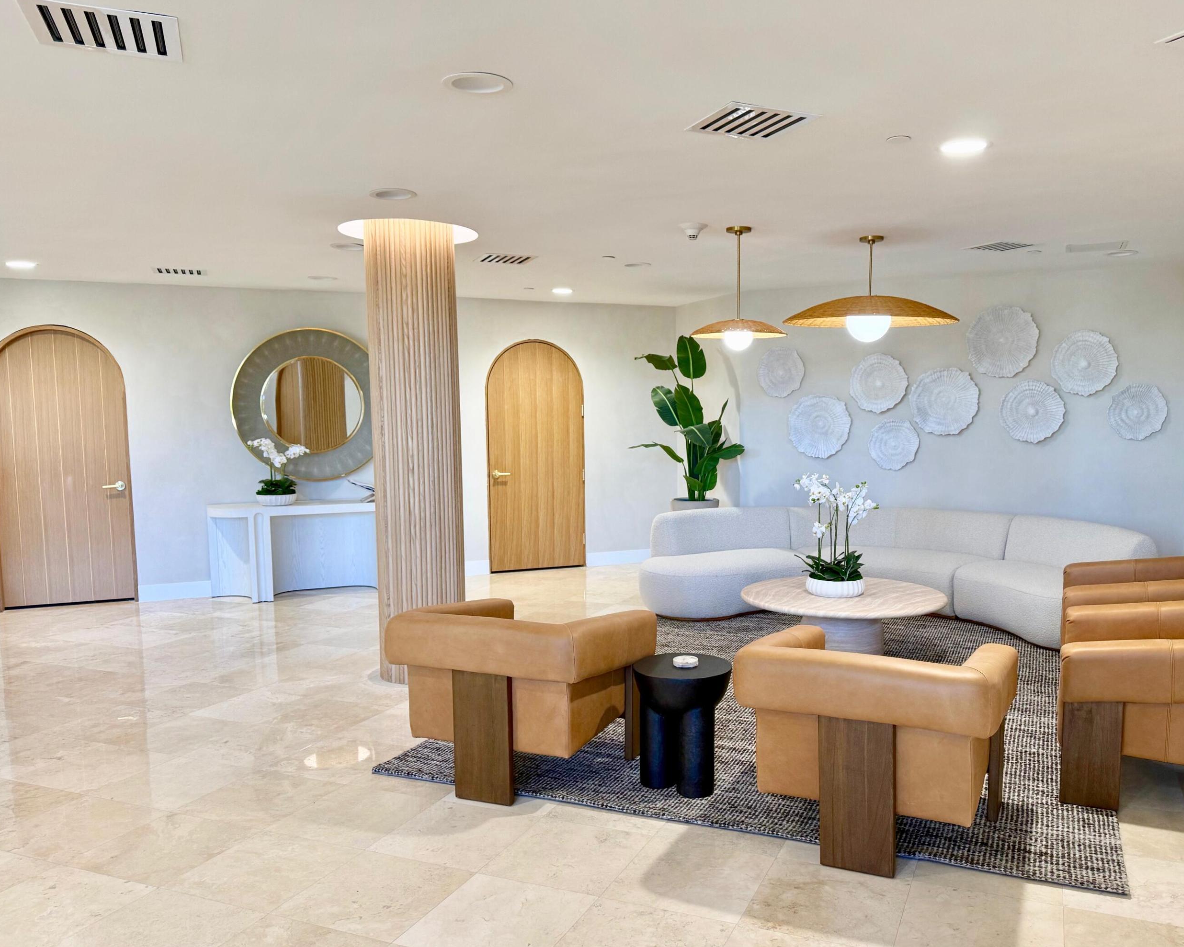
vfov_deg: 53.1
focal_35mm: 27
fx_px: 946
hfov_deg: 63.9
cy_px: 501
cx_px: 664
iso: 125
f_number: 1.78
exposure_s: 1/60
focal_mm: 6.76
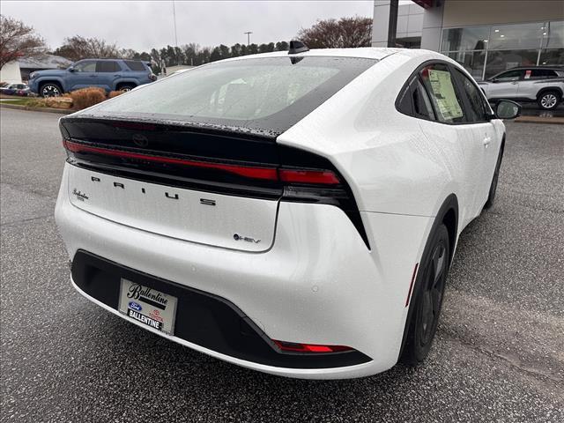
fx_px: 391
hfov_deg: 71.6
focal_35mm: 24
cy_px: 212
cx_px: 282
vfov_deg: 56.8
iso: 80
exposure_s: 1/762
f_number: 1.78
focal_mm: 6.86
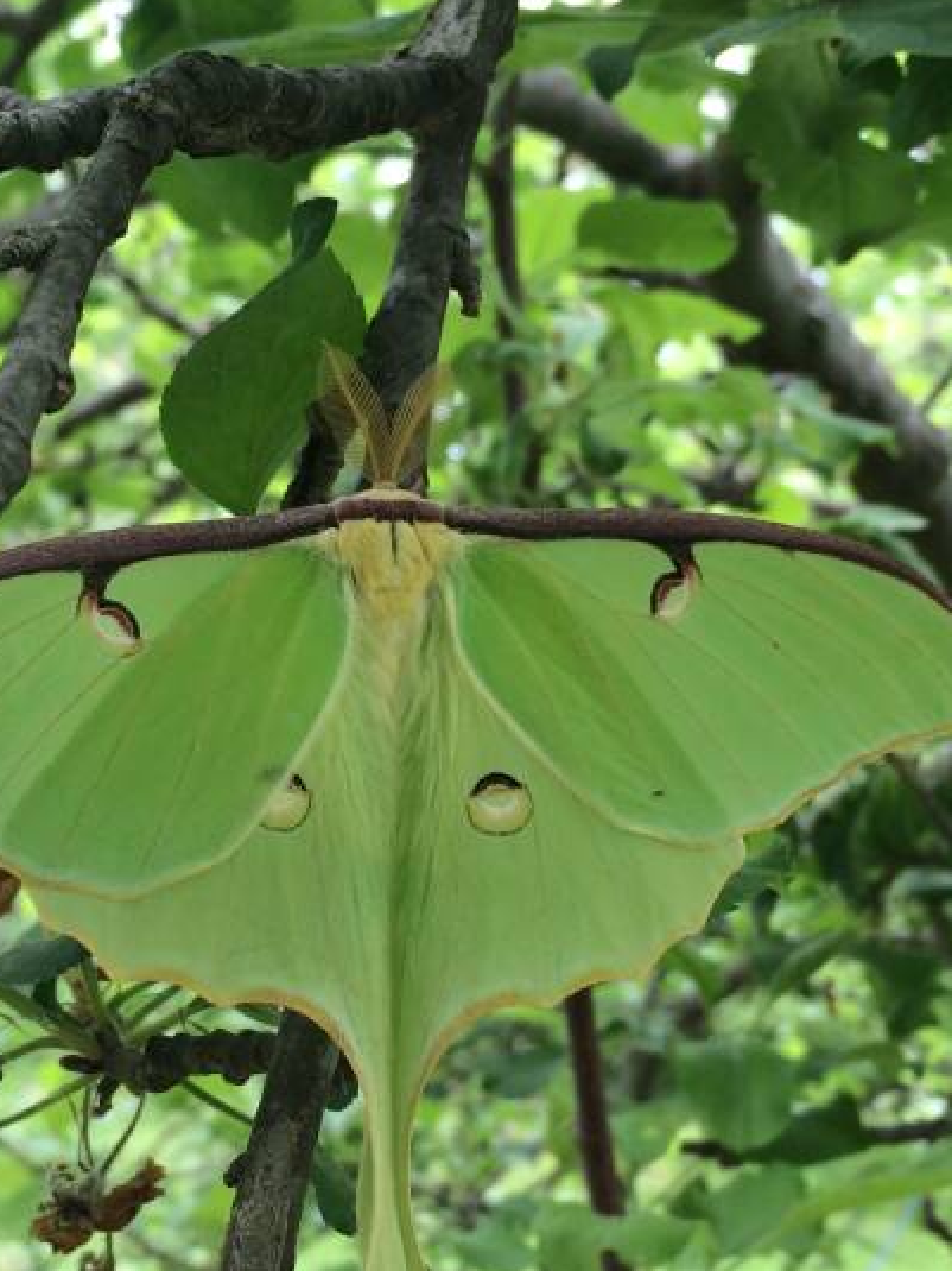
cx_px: 436
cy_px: 581
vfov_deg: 36.2
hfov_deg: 27.5
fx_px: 1944
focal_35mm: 53
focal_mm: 4.15
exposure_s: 1/120
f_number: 2.2
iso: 40
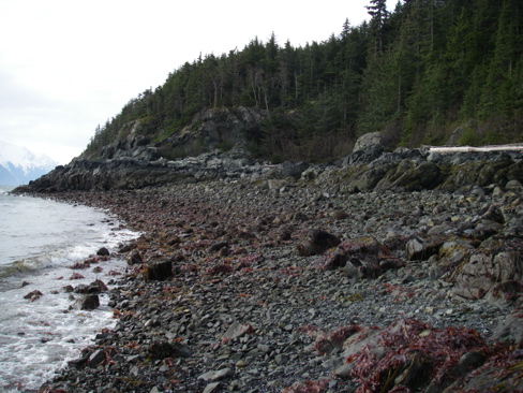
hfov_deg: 49.0
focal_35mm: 38
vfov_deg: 37.7
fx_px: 574
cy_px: 196
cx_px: 262
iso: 64
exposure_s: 1/250
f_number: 3.3
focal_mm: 6.3
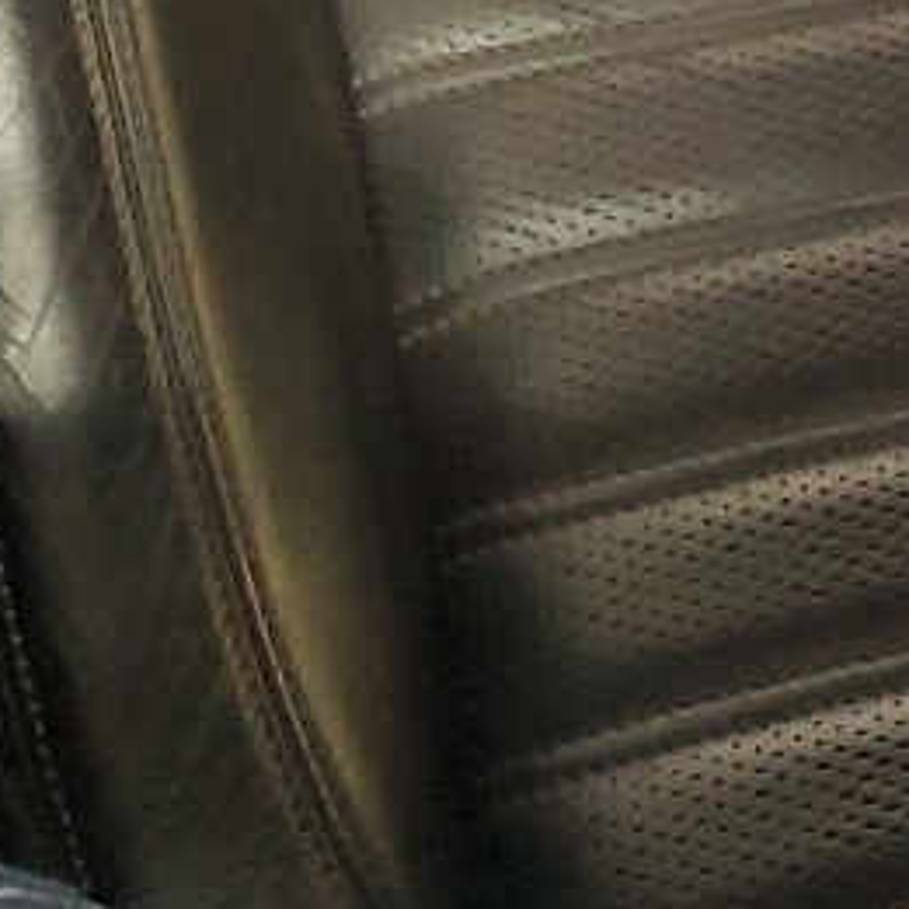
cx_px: 1954
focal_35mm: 141
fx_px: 4189
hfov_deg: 11.0
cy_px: -979
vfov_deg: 11.1
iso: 200
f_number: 1.5
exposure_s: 1/60.2
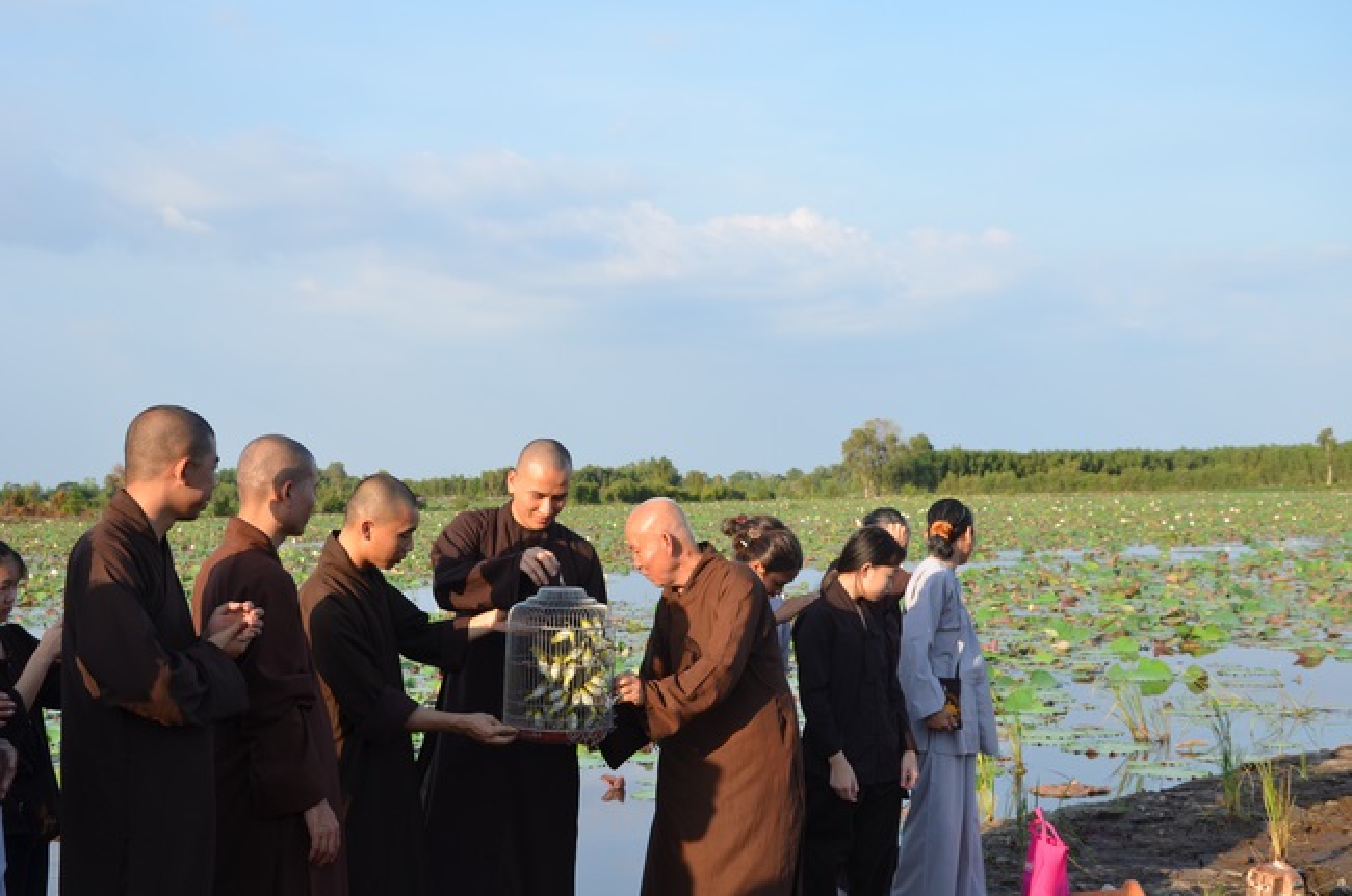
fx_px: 1968
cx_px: 676
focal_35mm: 52
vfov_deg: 25.7
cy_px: 448
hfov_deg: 37.9
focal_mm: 35
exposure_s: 1/320
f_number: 9
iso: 250
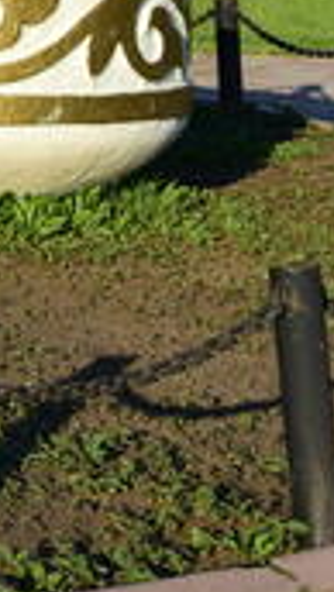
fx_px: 2247
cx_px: -854
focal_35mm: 143
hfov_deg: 7.1
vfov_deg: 14.2
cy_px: -265
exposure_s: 1/200
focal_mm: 18
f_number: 9
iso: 160
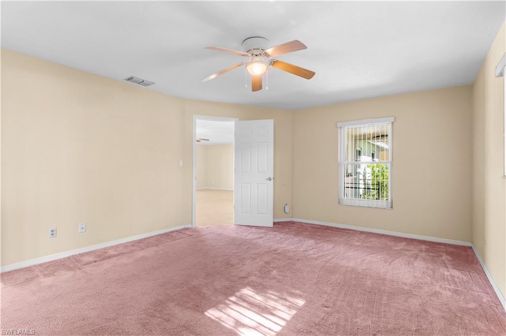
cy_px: 168
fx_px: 253
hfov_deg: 90.0
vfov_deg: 67.3
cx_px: 253
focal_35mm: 18
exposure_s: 1/1.67
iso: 320
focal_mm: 18
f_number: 10
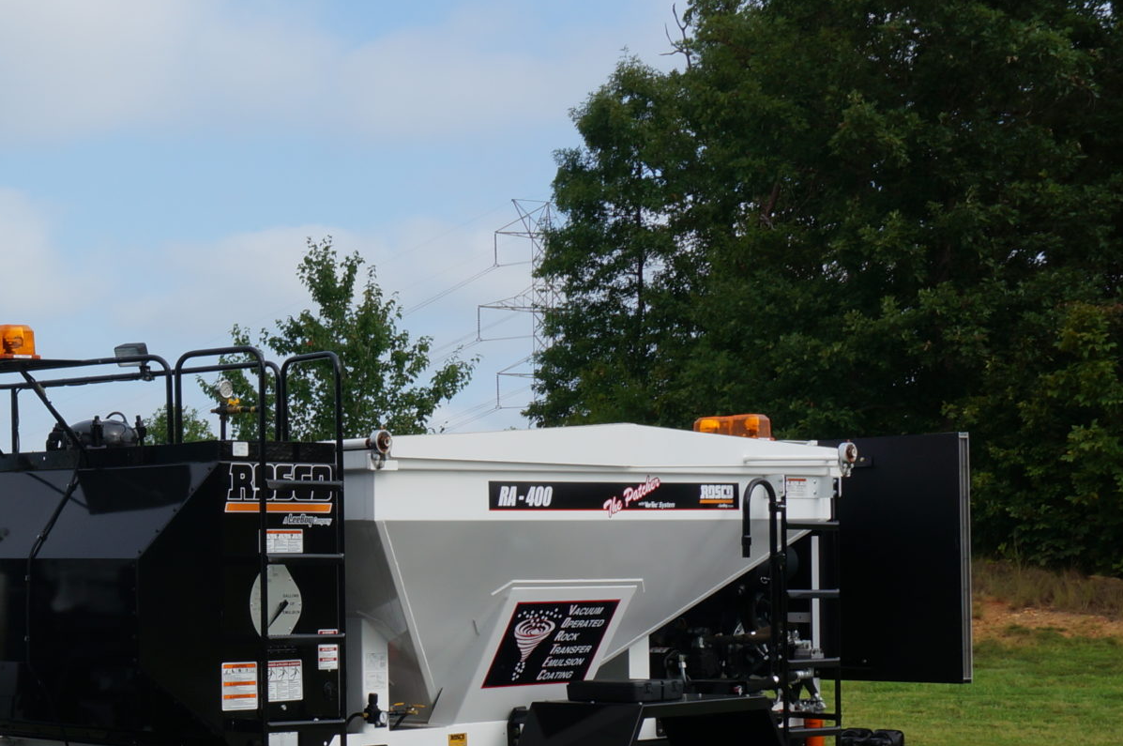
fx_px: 2399
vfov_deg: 17.6
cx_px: -75
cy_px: 554
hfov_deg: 24.7
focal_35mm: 77
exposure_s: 1/100
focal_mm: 24
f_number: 13
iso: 100
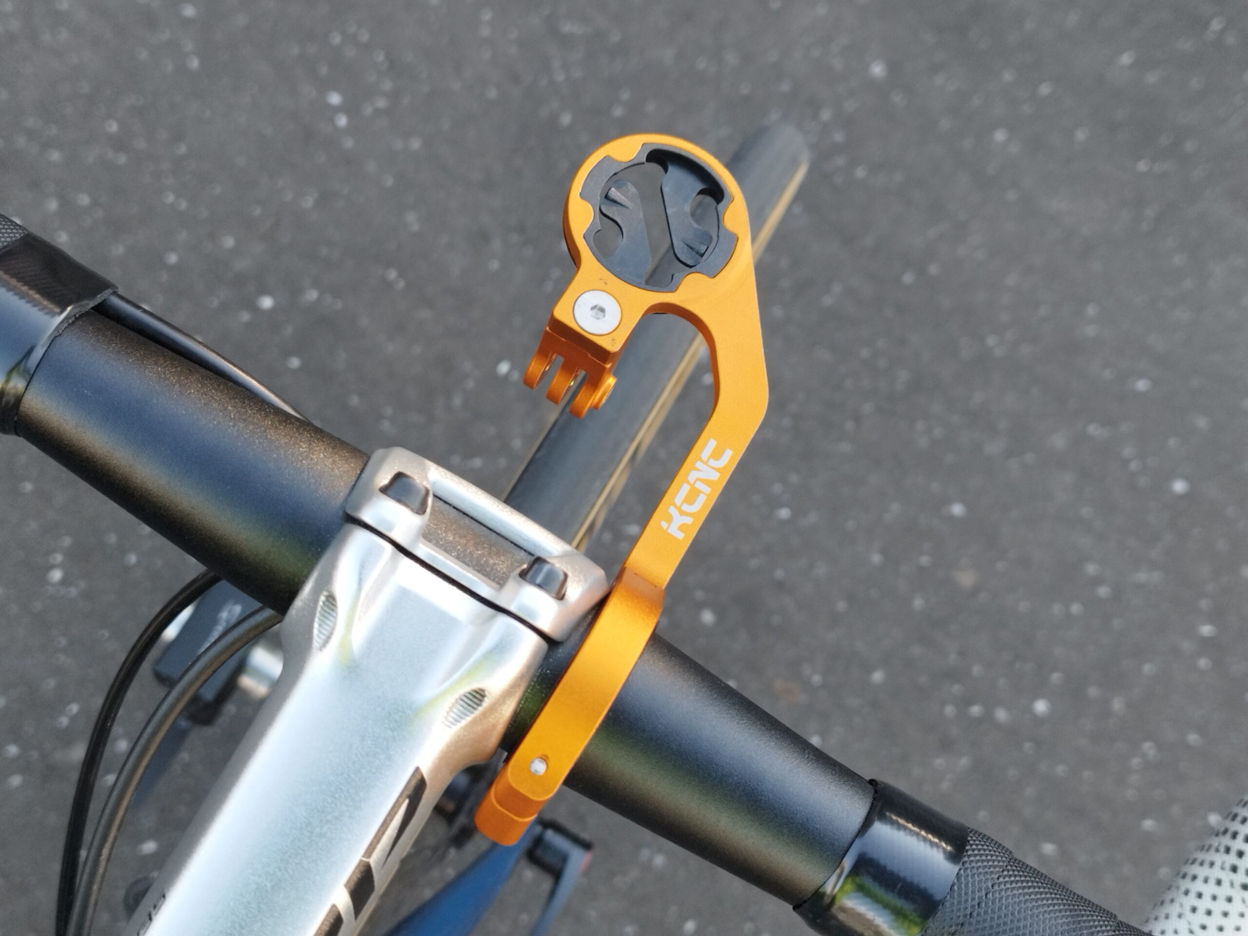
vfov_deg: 56.8
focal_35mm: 24
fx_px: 865
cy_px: 468
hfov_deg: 71.6
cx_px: 624
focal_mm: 5.89
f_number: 1.89
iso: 70
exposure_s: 1/100
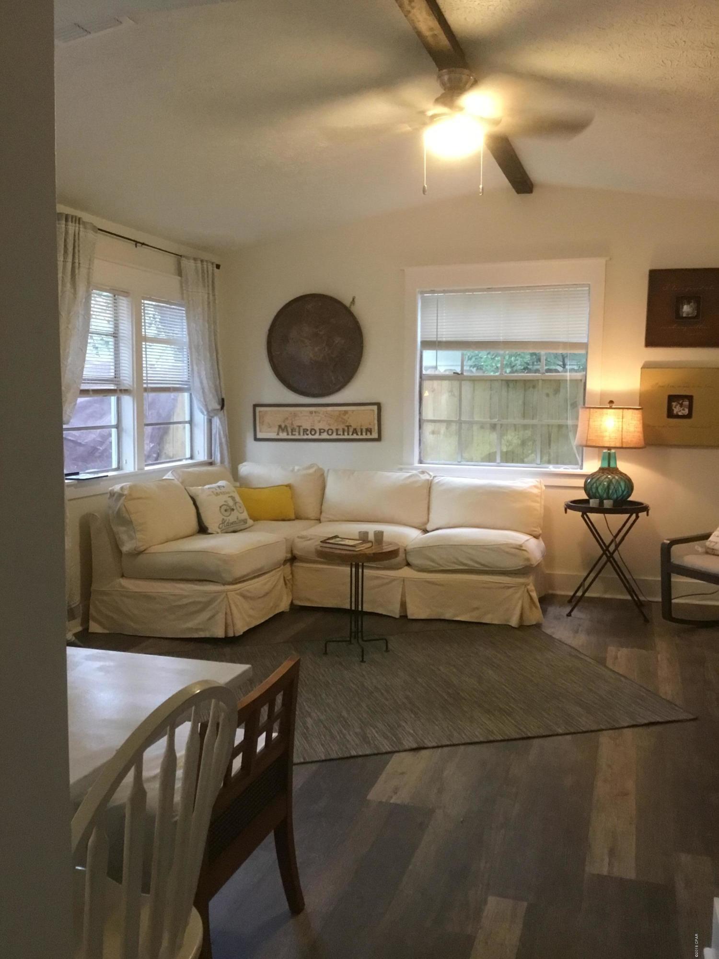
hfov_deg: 45.4
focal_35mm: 31
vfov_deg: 58.4
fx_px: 859
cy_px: 480
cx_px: 360
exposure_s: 1/24
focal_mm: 3.3
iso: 250
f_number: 2.4
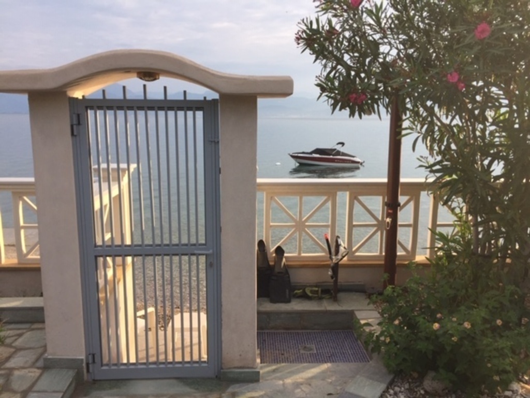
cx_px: 265
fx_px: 444
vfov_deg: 48.2
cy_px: 199
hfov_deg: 61.7
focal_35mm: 29
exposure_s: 1/557
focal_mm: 4.15
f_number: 2.2
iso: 32
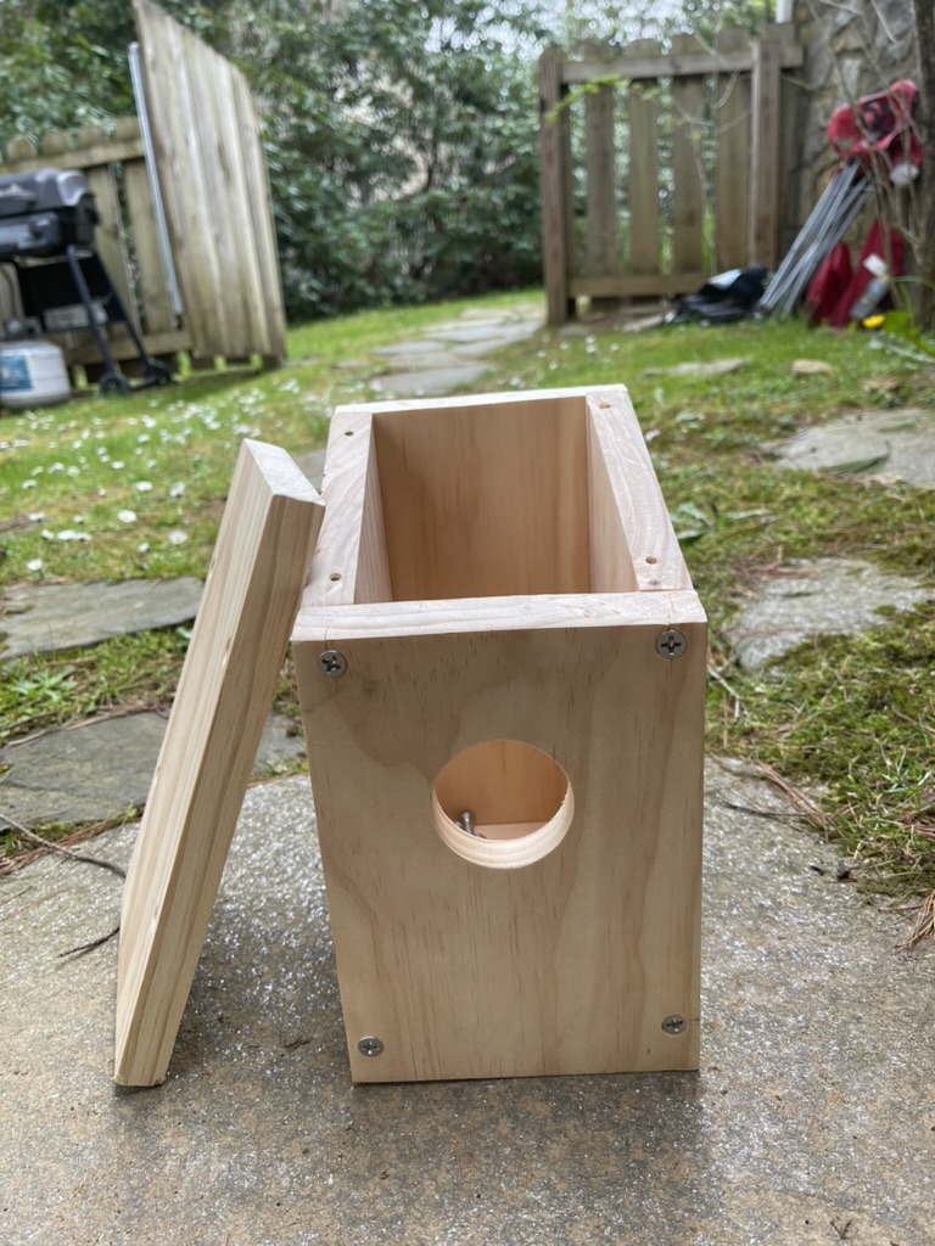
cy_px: 623
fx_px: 936
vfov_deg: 67.3
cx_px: 468
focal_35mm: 26
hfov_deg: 53.1
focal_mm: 5.1
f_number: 1.6
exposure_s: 1/244
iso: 32
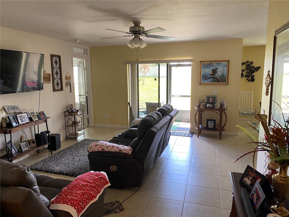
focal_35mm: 26
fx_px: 217
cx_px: 144
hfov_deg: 67.3
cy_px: 108
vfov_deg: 53.1
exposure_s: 1/60
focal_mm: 4.25
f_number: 1.8
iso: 125
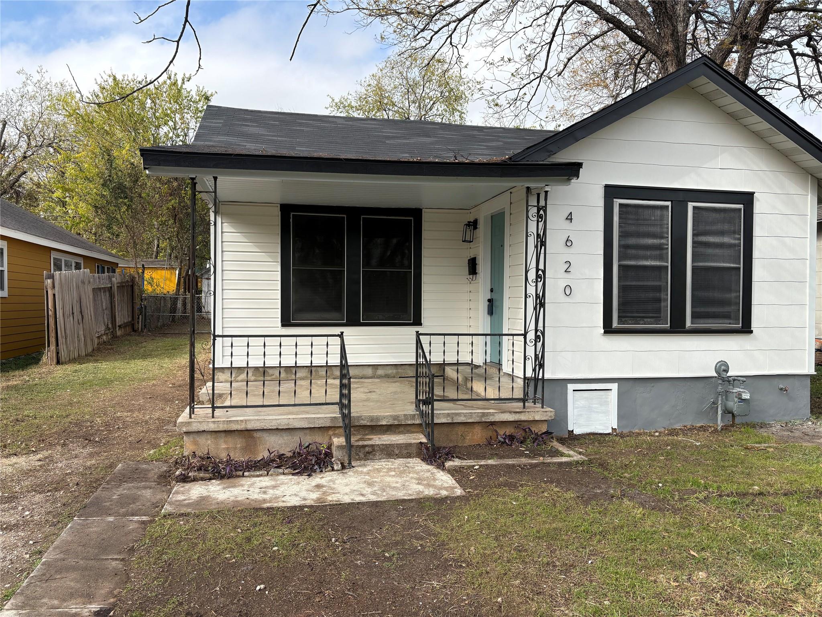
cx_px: 411
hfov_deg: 67.3
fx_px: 617
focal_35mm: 26
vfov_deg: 53.1
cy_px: 308
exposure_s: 1/1901
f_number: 1.6
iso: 50
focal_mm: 5.96
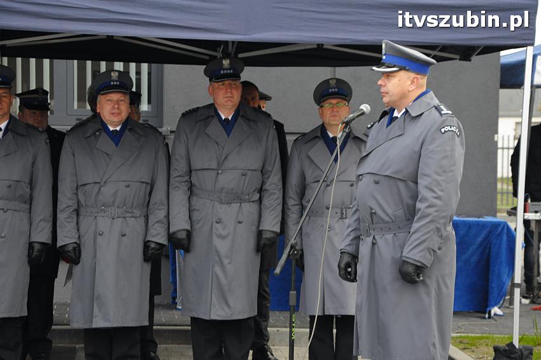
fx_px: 1689
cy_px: 180
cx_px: 270
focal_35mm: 112
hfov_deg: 18.2
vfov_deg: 12.2
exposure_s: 1/160
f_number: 8
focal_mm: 75
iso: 1600
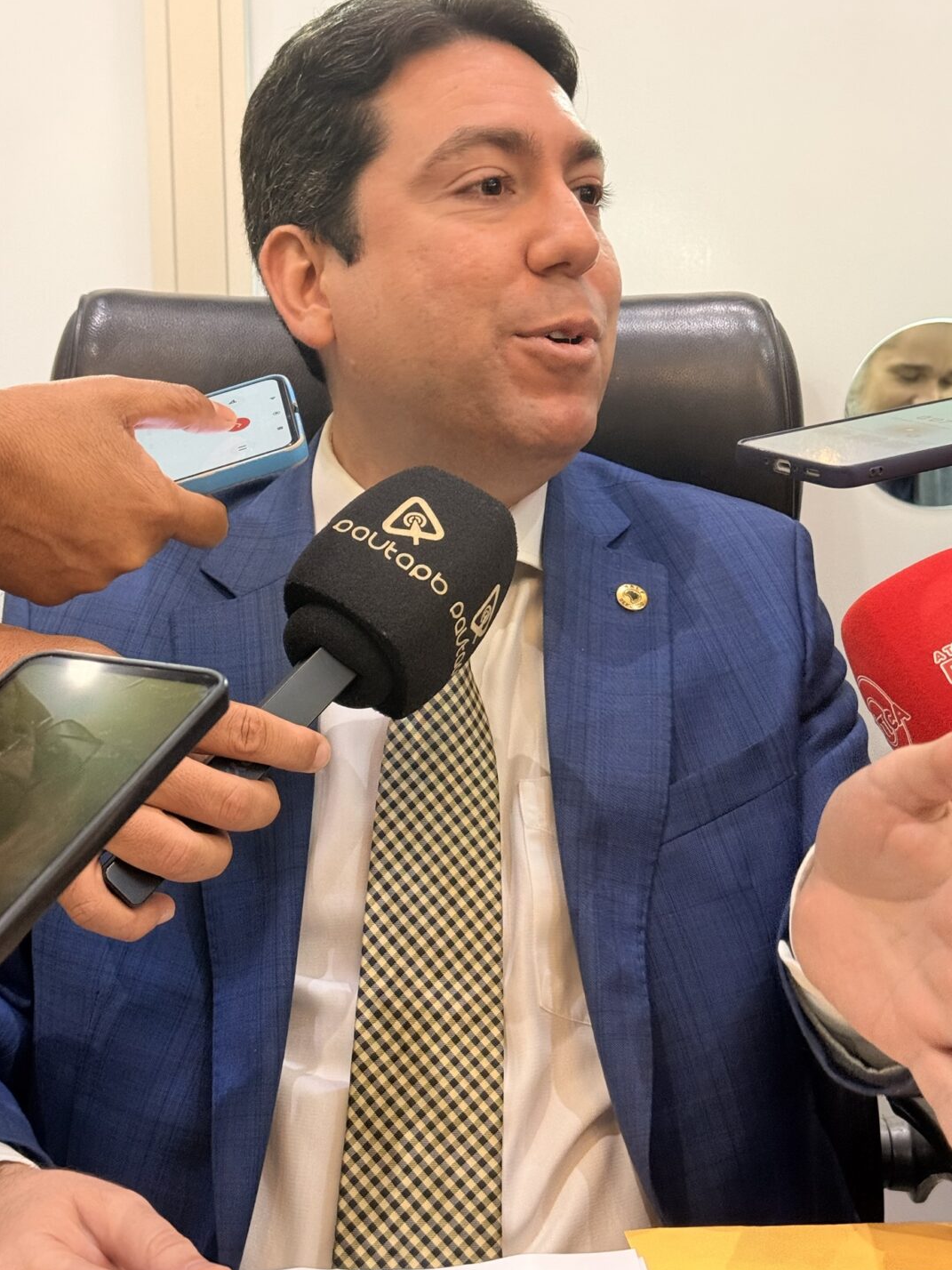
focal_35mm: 52
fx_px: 1907
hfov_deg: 28.0
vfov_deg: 36.8
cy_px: 586
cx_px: 500
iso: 250
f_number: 1.78
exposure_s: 1/60
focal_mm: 6.76
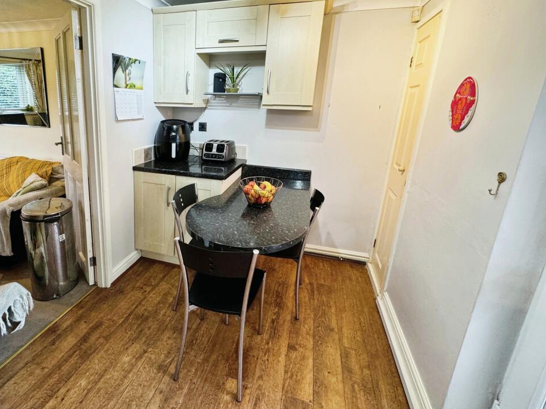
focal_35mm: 15
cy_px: 202
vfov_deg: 81.7
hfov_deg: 98.0
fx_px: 237
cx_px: 254
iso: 160
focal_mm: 2.22
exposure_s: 1/50
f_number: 2.2
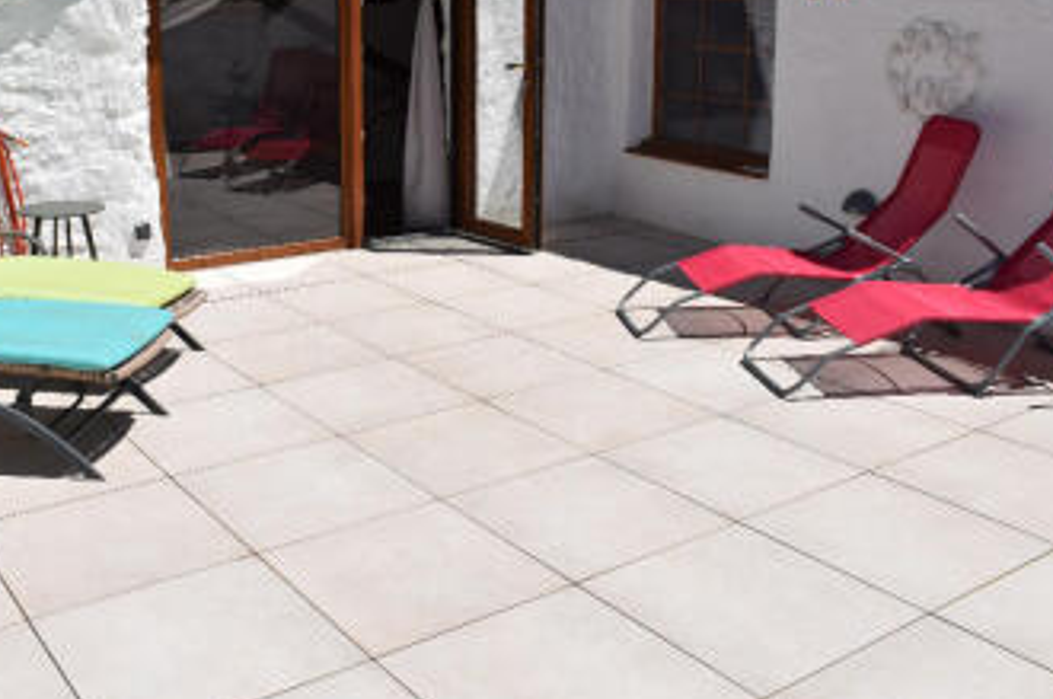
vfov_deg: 33.6
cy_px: 206
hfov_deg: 49.4
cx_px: 431
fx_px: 1139
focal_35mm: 39
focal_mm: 18
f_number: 14
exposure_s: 1/200
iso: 100
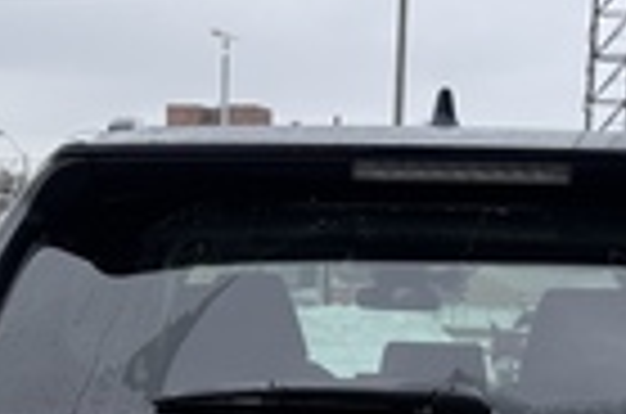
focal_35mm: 82
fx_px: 1423
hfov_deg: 24.7
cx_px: 428
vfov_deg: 15.5
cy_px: 592
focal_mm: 5.96
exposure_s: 1/707
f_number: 1.6
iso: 50
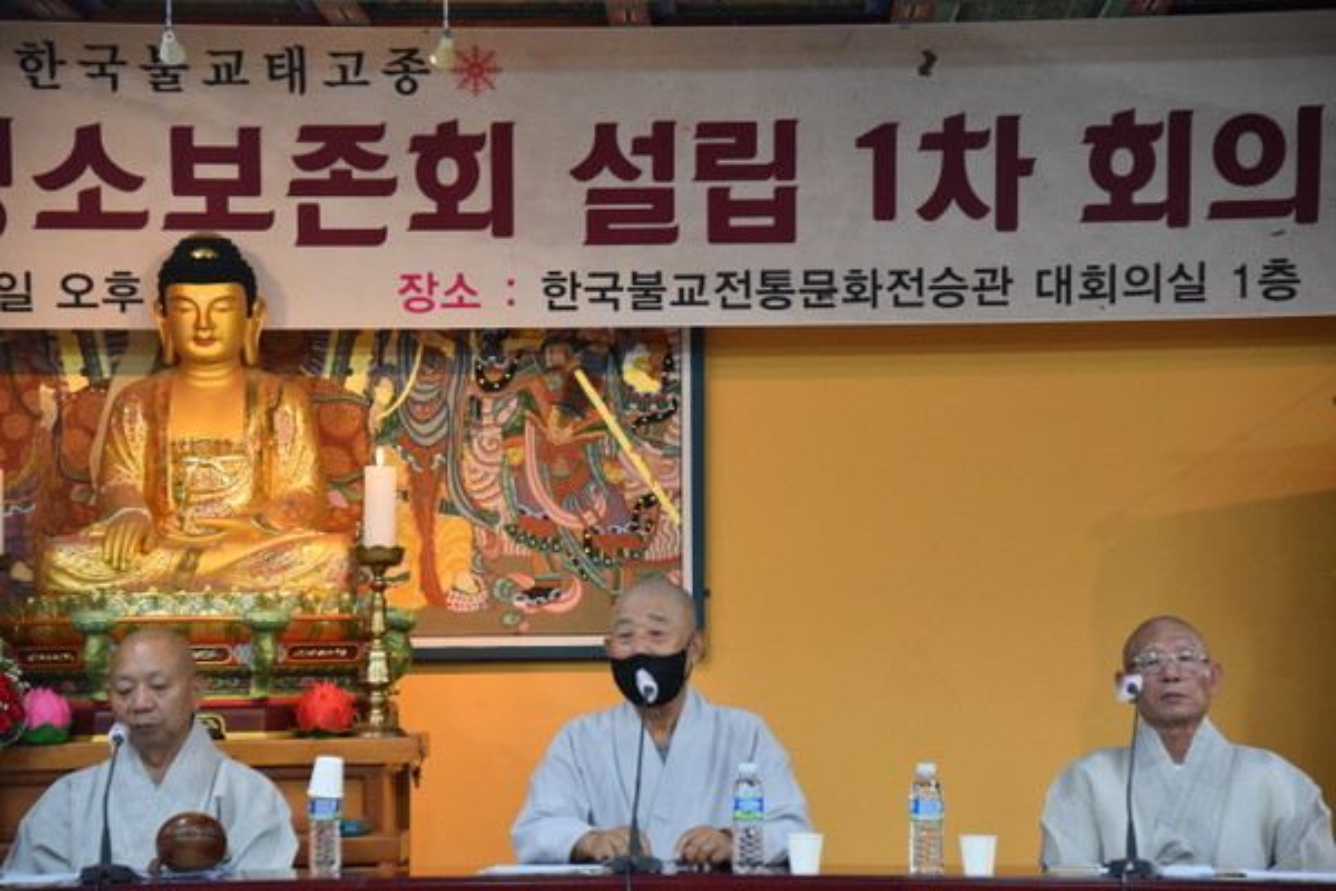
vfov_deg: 9.5
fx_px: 5381
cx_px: 668
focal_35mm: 145
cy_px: 446
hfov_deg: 14.2
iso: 3200
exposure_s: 1/125
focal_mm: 145
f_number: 5.6
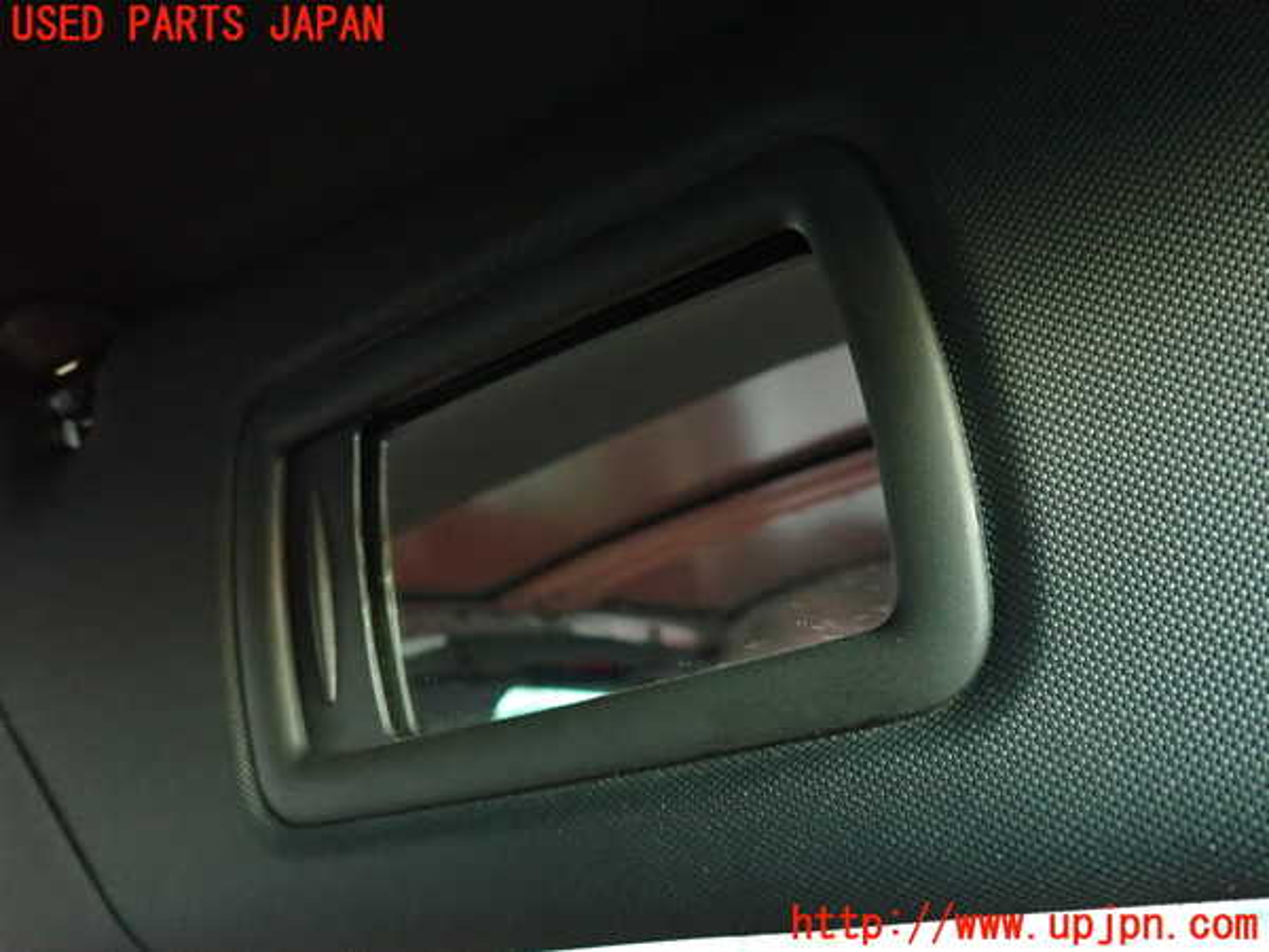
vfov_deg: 54.9
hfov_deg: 69.4
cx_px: 634
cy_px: 476
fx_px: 916
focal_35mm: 25
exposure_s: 1/25
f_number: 2
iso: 800
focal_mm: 4.5
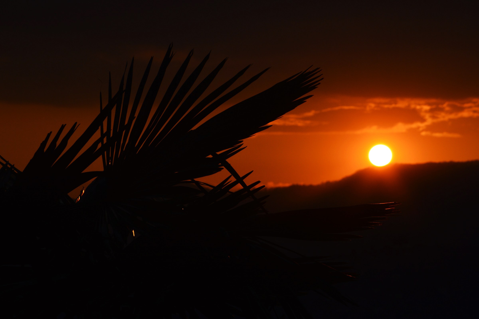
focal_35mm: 158
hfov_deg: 13.1
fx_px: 2093
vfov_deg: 8.7
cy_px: 160
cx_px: 240
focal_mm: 105
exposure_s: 1/640
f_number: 11
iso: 100
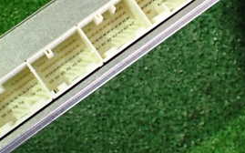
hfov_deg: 28.9
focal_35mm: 71
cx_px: 106
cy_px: 45
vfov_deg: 18.3
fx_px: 474
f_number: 2.3
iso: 800
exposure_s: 1/30
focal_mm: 5.4
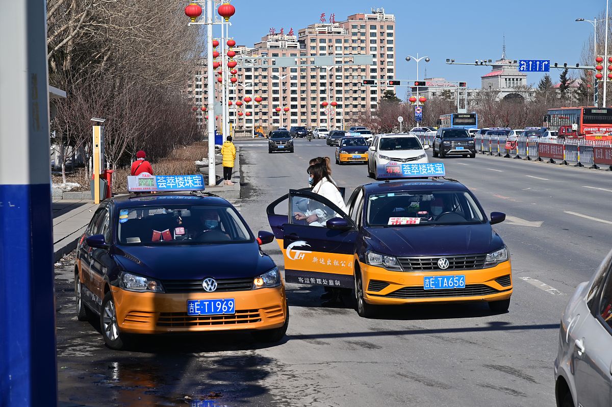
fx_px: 1461
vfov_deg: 15.9
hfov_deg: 23.7
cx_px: 306
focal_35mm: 86
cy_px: 204
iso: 100
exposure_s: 1/250
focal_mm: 86
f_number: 11
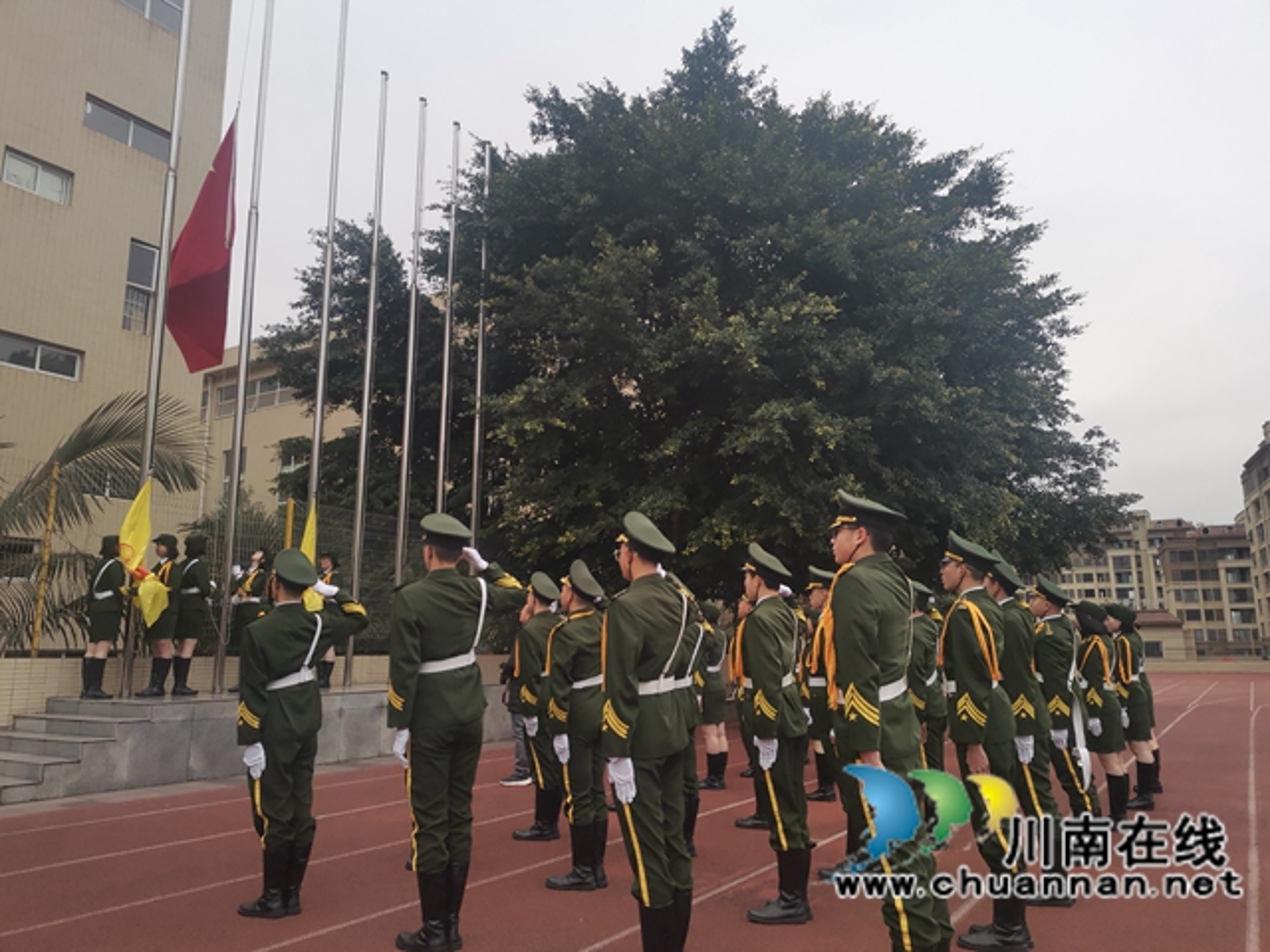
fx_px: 954
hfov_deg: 67.3
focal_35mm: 26
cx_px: 635
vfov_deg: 53.1
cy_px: 476
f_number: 1.8
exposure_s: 1/100
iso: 100
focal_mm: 4.75
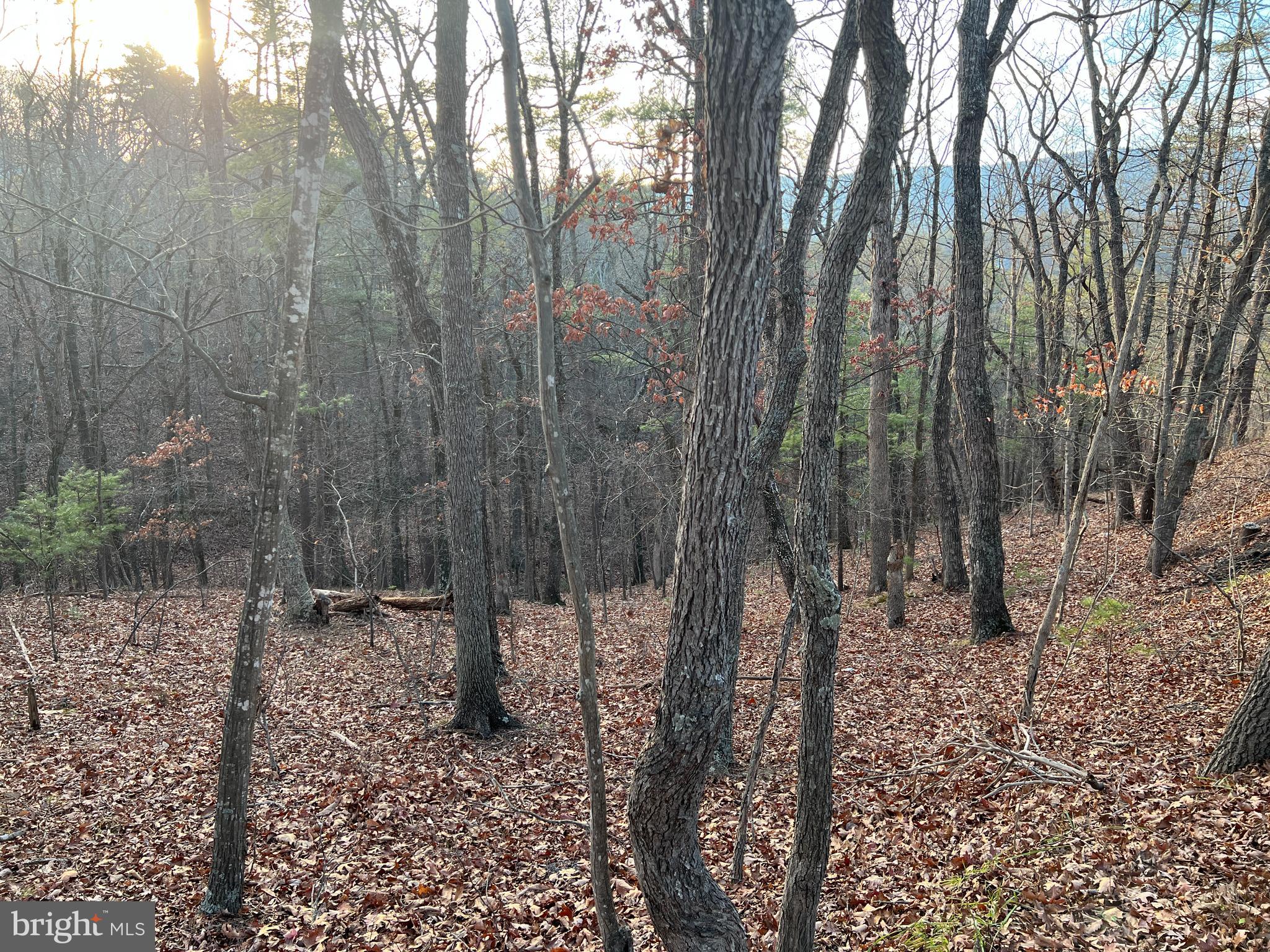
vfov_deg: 53.1
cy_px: 476
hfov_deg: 67.3
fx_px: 954
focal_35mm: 26
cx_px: 635
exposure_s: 1/163
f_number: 1.5
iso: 64
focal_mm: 5.7
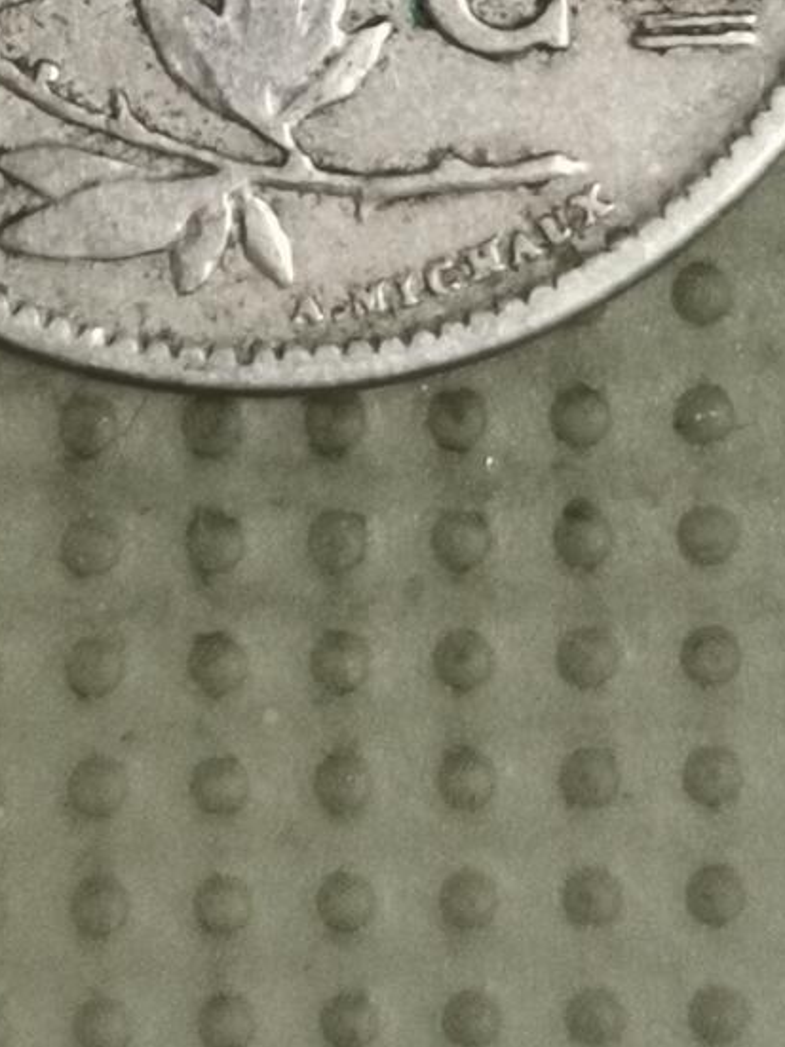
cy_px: -374
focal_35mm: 170
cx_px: 162
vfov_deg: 11.3
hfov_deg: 8.7
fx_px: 5142
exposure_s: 1/25.7
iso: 400
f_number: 1.8
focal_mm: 4.75
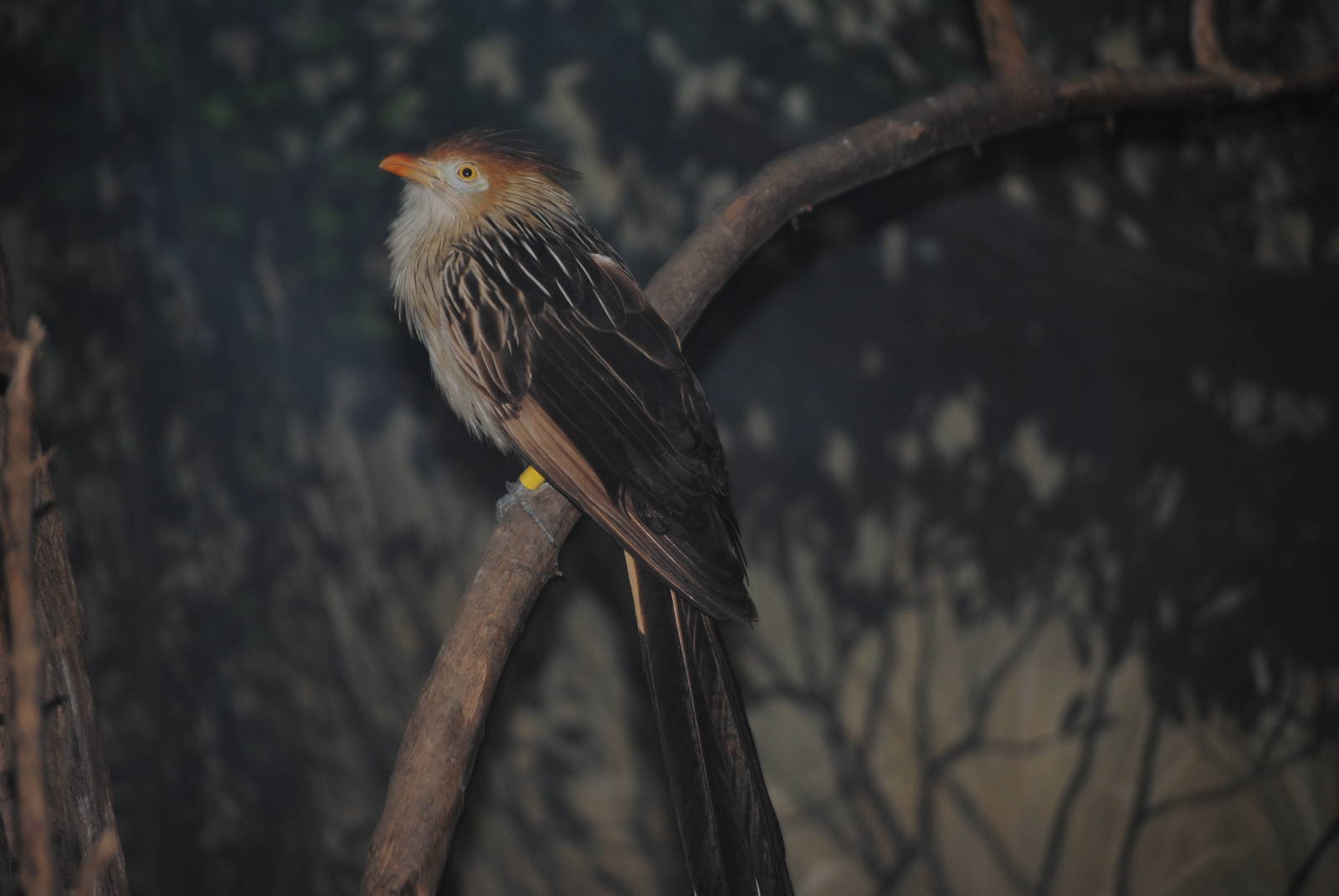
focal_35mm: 165
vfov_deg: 8.3
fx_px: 6144
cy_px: 448
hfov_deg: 12.4
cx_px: 670
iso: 200
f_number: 4.5
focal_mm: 110
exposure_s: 1/60
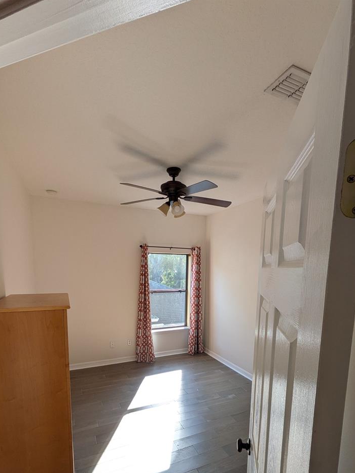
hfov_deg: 71.6
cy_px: 301
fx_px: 246
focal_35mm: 18
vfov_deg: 85.7
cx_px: 175
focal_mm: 1.85
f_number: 2.2
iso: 47
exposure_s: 1/120
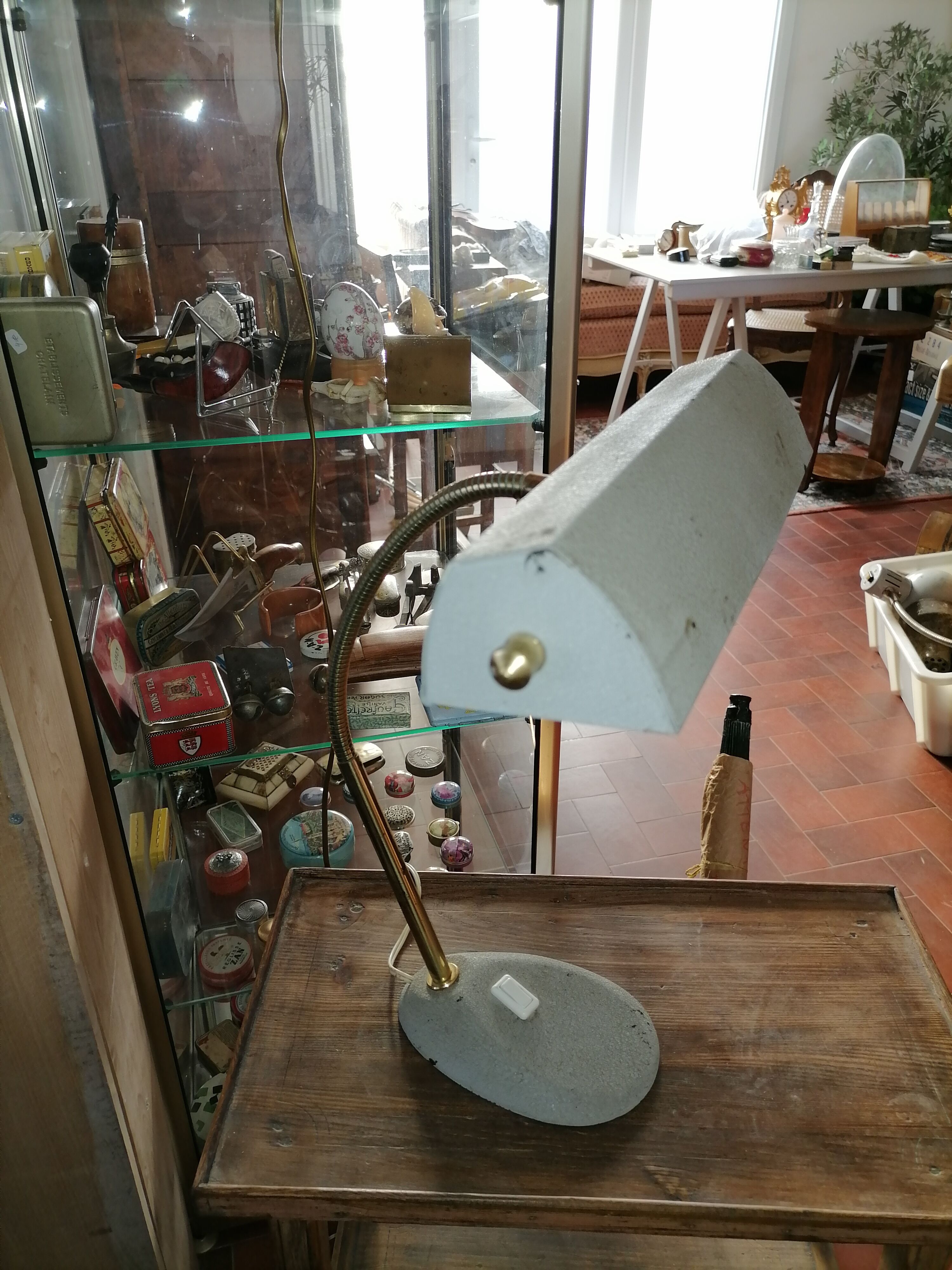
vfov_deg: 67.3
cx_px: 476
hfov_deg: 53.1
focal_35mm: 26
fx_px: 953
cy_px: 635
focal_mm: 5.4
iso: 80
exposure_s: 1/50
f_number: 1.8
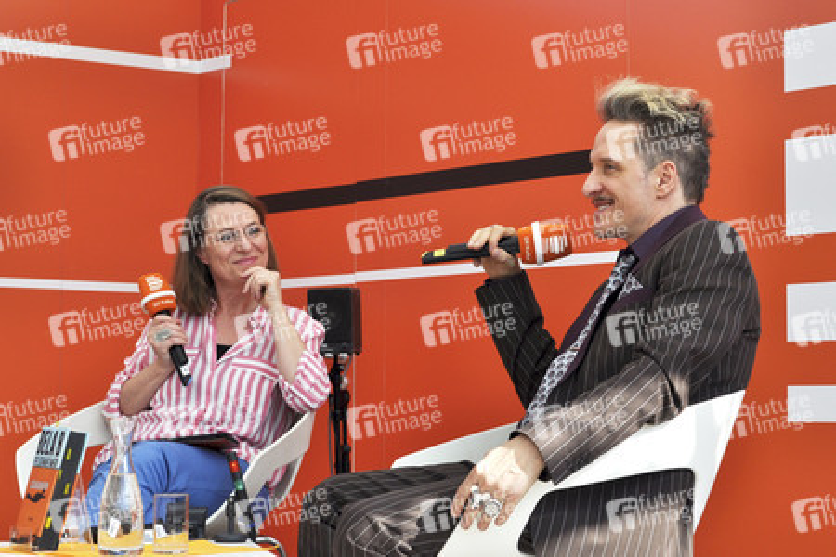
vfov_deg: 17.5
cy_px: 278
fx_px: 1811
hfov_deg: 26.0
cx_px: 418
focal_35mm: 78
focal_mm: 52
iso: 200
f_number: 8
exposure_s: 1/250
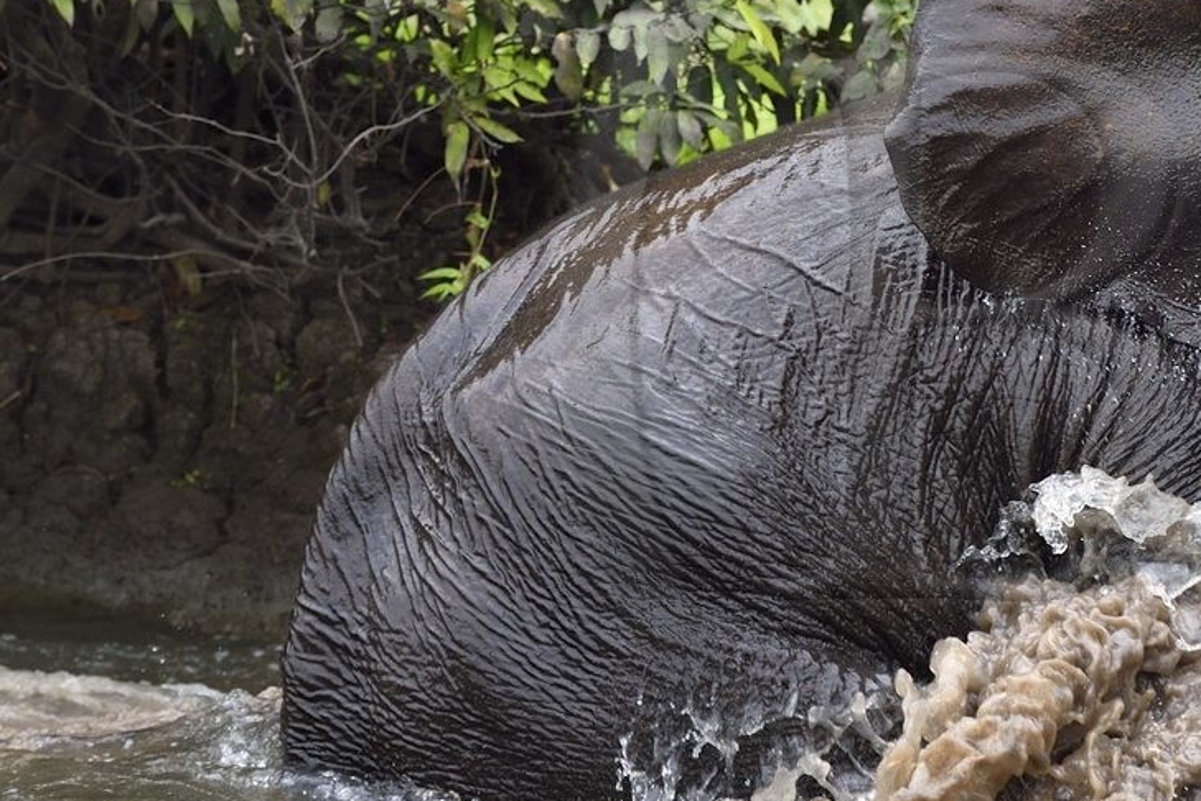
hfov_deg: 9.1
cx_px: 1237
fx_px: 7472
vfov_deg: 6.1
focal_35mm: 224
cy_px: 330
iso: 800
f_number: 4.5
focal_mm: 102
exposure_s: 1/500
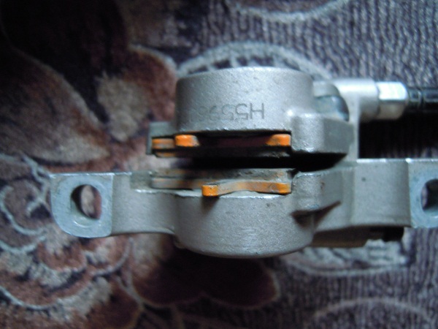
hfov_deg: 63.4
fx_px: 354
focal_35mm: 28
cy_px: 164
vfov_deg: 49.7
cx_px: 219
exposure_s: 1/3
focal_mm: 5
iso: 400
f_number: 2.7
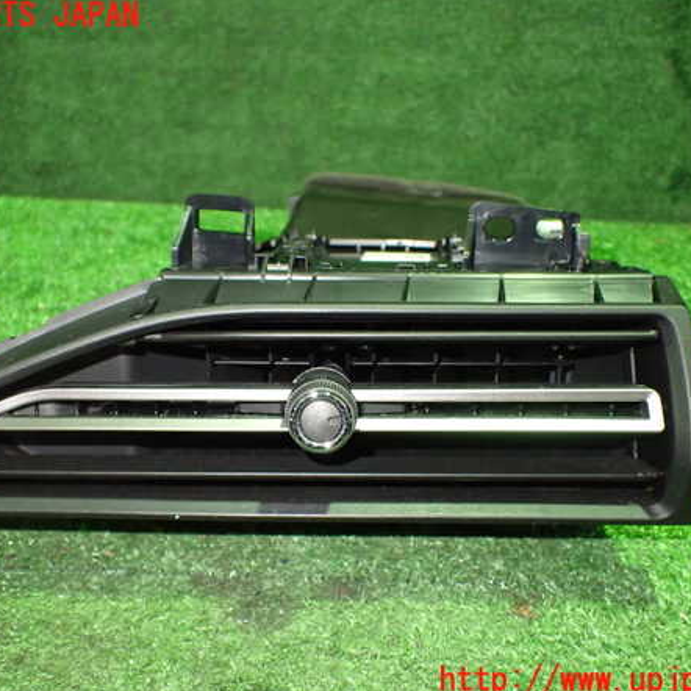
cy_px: 349
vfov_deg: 46.0
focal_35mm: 36
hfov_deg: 46.0
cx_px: 324
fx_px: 813
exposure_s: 1/30
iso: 1000
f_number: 2.3
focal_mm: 5.4
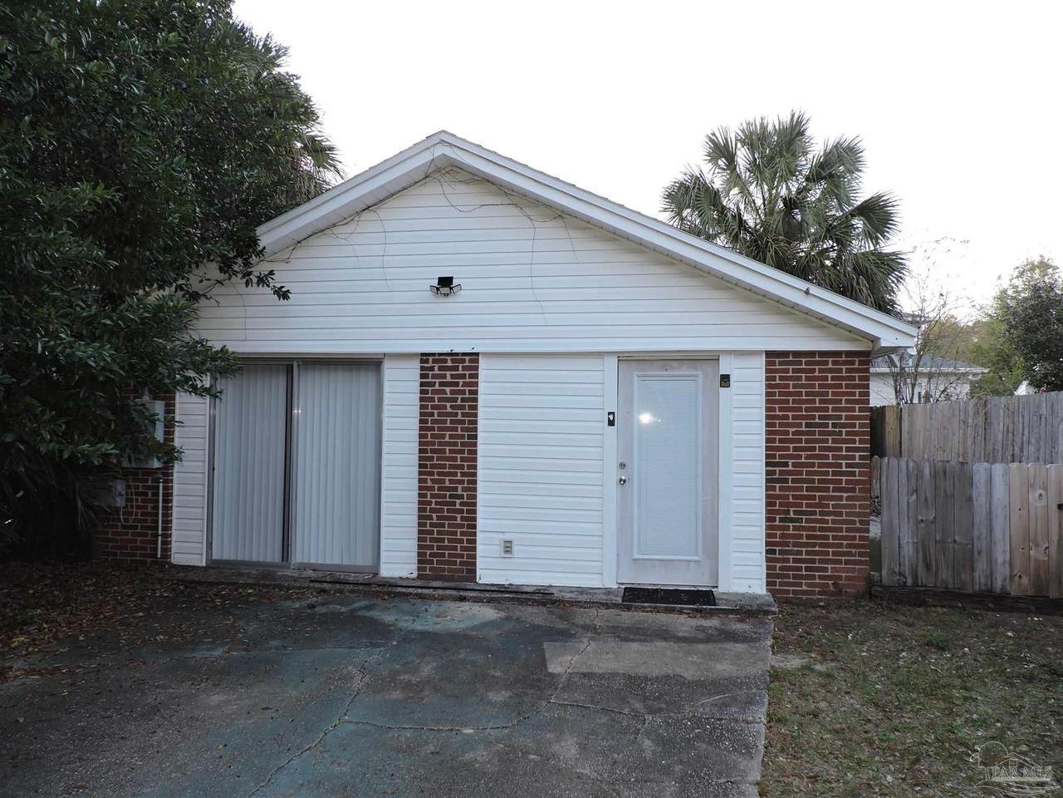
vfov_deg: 56.8
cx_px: 532
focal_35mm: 24
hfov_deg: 71.6
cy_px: 399
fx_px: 737
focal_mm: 4.3
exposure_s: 1/40
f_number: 3
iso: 110
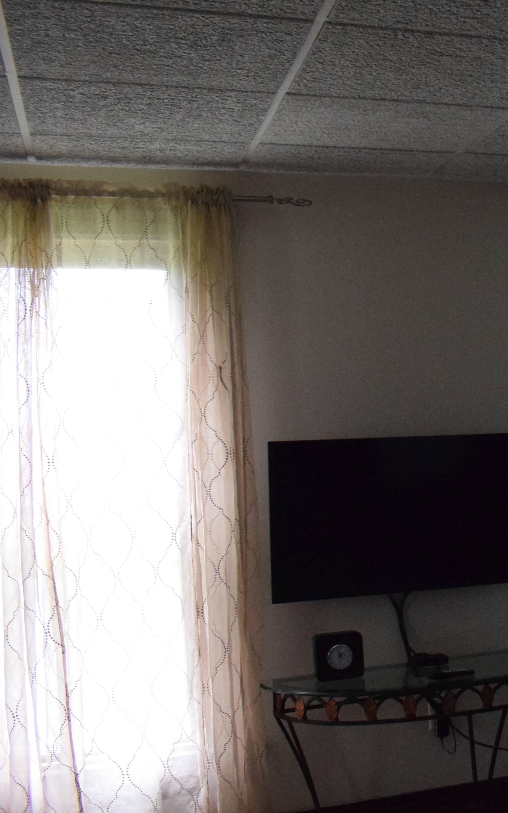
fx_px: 1218
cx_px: 803
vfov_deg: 36.9
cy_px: 419
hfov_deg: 19.8
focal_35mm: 55
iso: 4000
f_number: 7.1
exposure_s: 1/200
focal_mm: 18
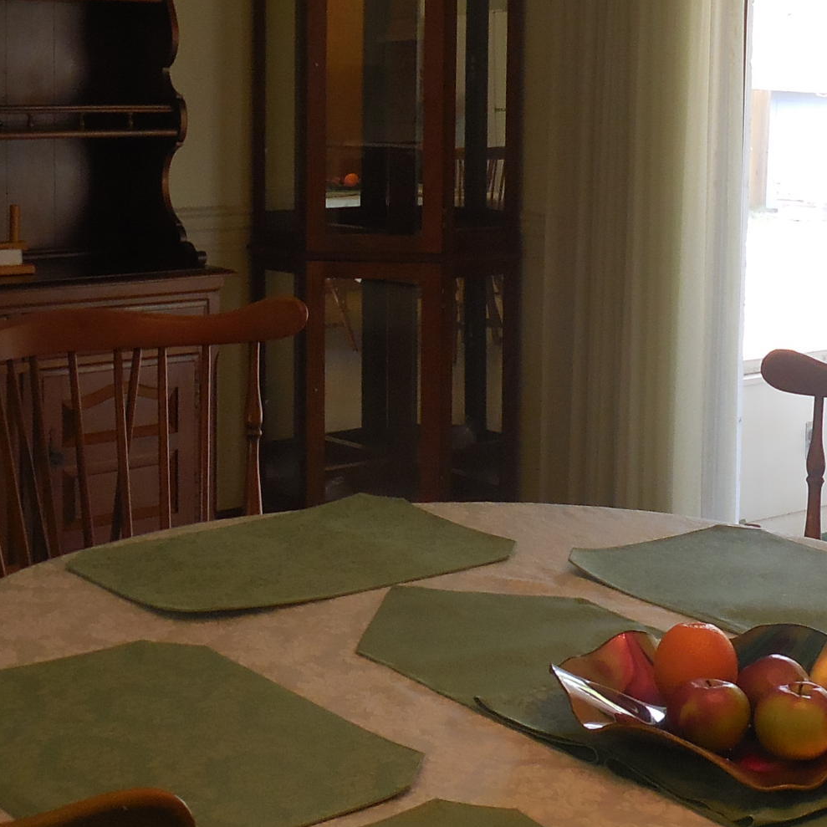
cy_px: 237
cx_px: 623
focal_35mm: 67
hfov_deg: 25.4
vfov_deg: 25.5
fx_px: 1811
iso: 200
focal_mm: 4.5
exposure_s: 1/30
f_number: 3.7
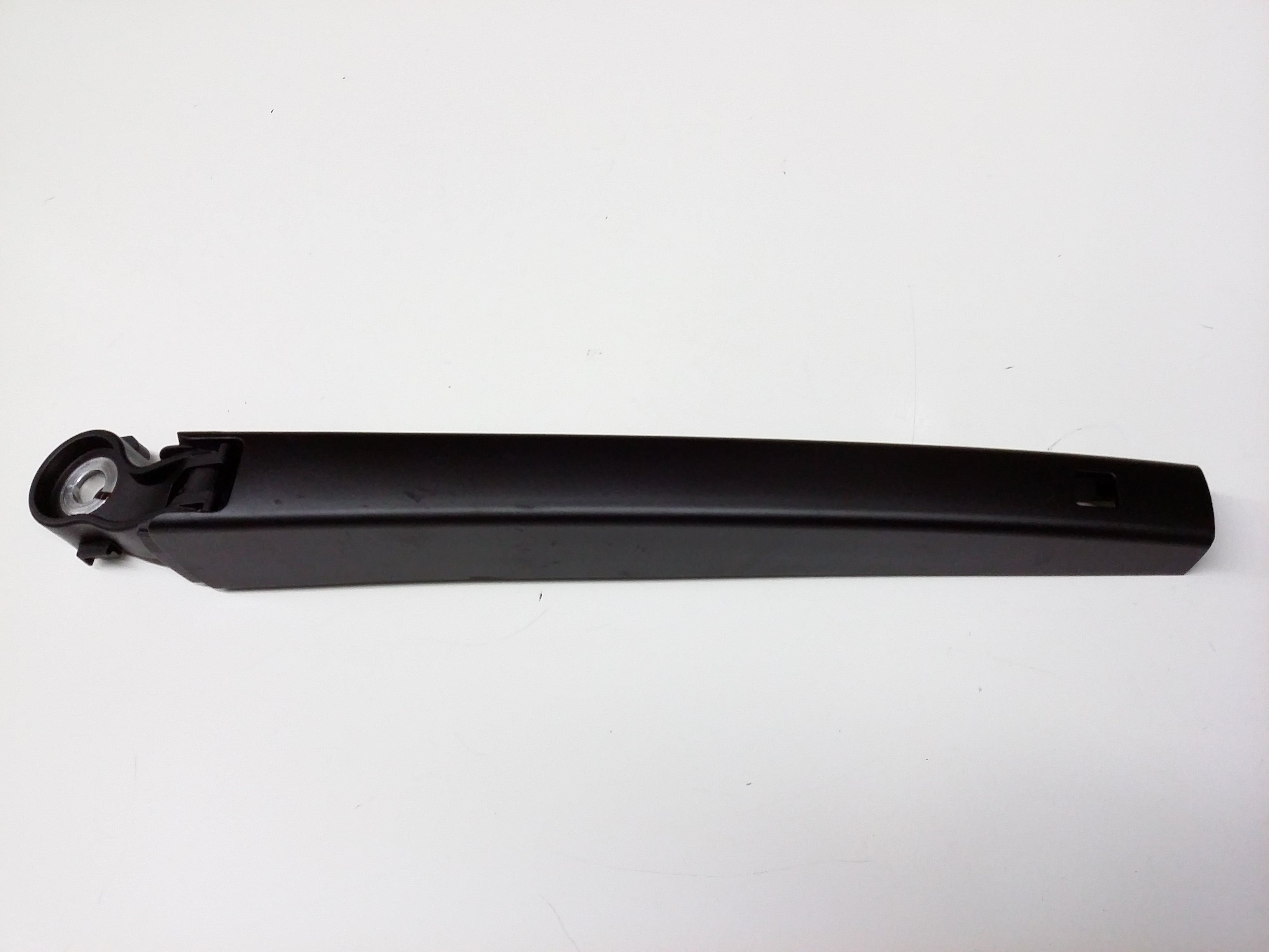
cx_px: 634
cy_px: 476
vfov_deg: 44.2
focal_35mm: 32
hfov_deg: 56.8
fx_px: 1173
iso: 160
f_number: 2.4
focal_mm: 3.4
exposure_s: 1/17
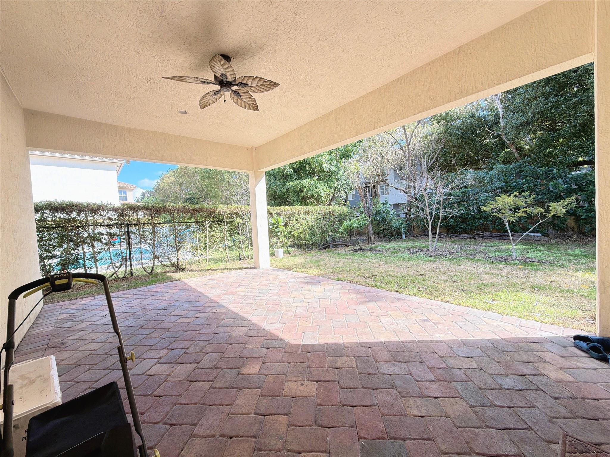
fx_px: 247
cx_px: 305
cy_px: 228
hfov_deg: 102.1
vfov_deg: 85.7
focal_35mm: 14
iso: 64
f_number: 2.2
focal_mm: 2.22
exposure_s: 1/133
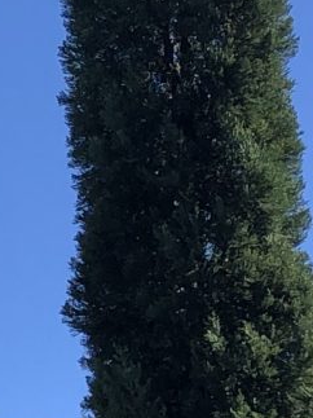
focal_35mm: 222
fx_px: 2678
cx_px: -308
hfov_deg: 6.5
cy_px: 554
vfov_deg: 8.8
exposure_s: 1/1116
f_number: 1.8
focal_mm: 3.99
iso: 20
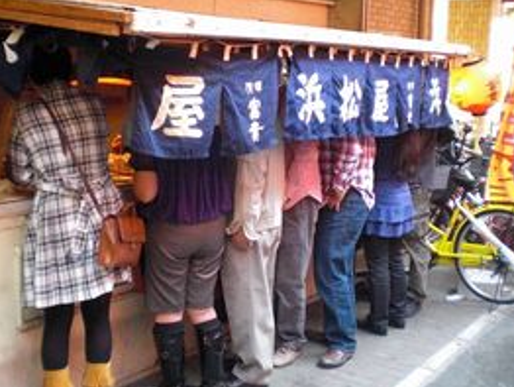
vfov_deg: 29.1
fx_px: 743
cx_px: 225
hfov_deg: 38.1
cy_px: 184
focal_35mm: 50
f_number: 3.1
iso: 800
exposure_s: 1/125
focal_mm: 6.3
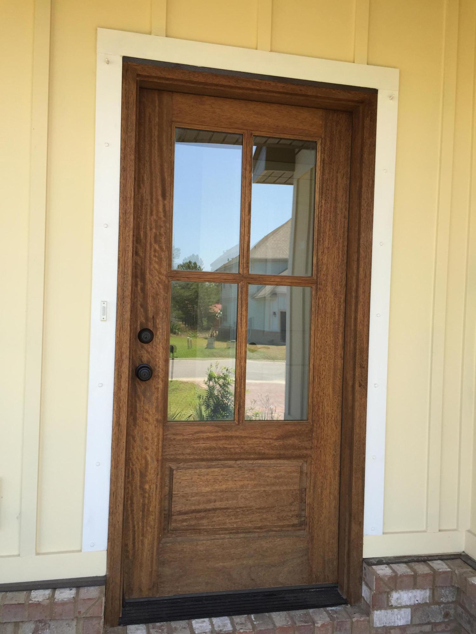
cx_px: 238
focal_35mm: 29
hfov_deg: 48.2
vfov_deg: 61.7
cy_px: 317
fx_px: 532
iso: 32
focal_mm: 4.15
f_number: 2.2
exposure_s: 1/304
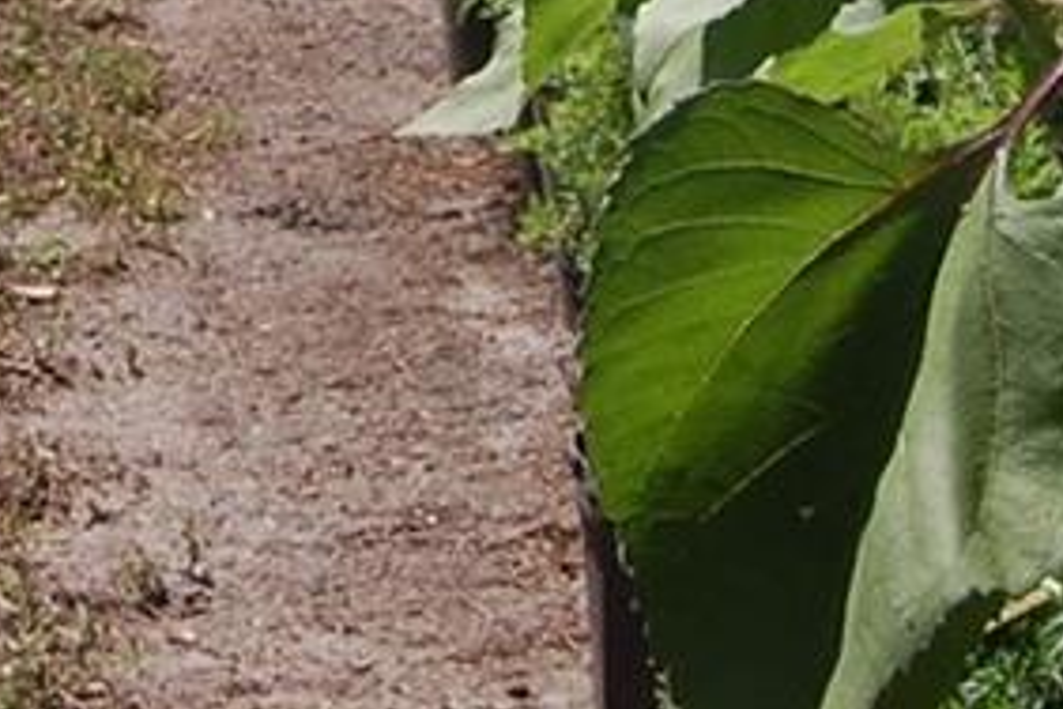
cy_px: -722
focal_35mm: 153
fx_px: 4517
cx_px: 0
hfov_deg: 13.2
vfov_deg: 8.5
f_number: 10
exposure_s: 1/250
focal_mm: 18
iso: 220
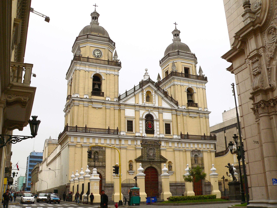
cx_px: 138
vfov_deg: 39.7
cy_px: 104
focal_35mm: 36
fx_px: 288
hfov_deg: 51.4
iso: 100
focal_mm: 6
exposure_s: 1/500
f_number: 4.6
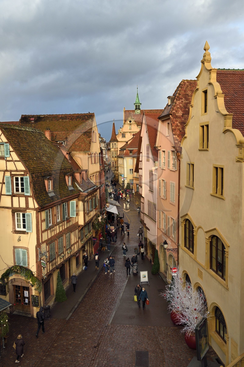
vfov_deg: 55.8
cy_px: 184
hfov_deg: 38.8
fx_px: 346
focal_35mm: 34
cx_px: 122
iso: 400
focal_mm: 34
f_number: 13
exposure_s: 1/125
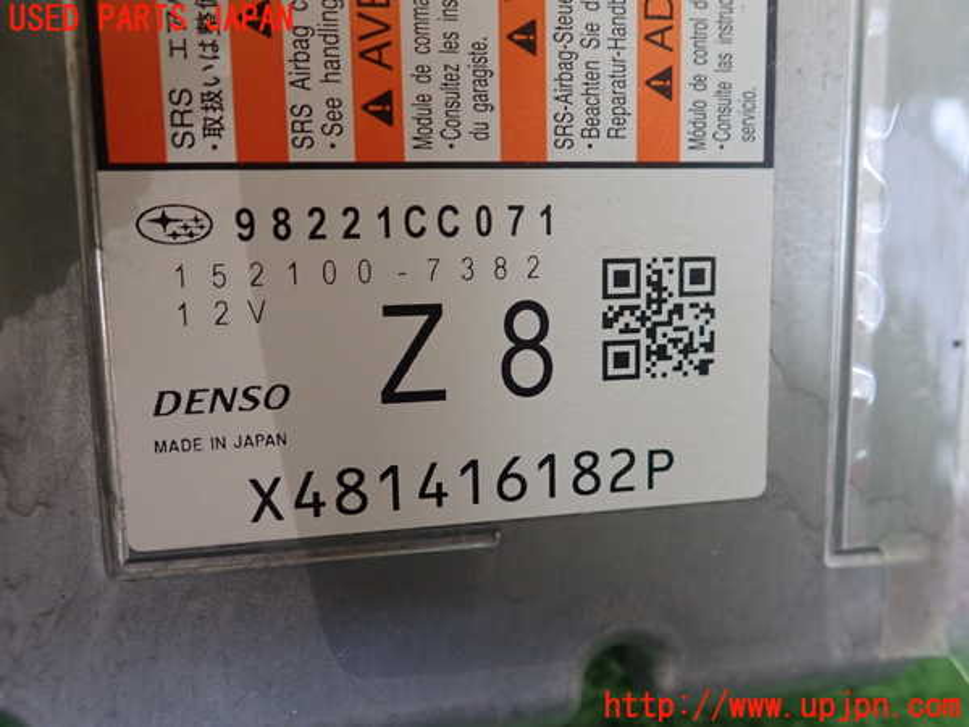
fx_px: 840
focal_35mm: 30
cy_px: 364
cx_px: 484
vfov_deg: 46.8
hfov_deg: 60.0
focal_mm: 5.5
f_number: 2.3
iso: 320
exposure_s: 1/125
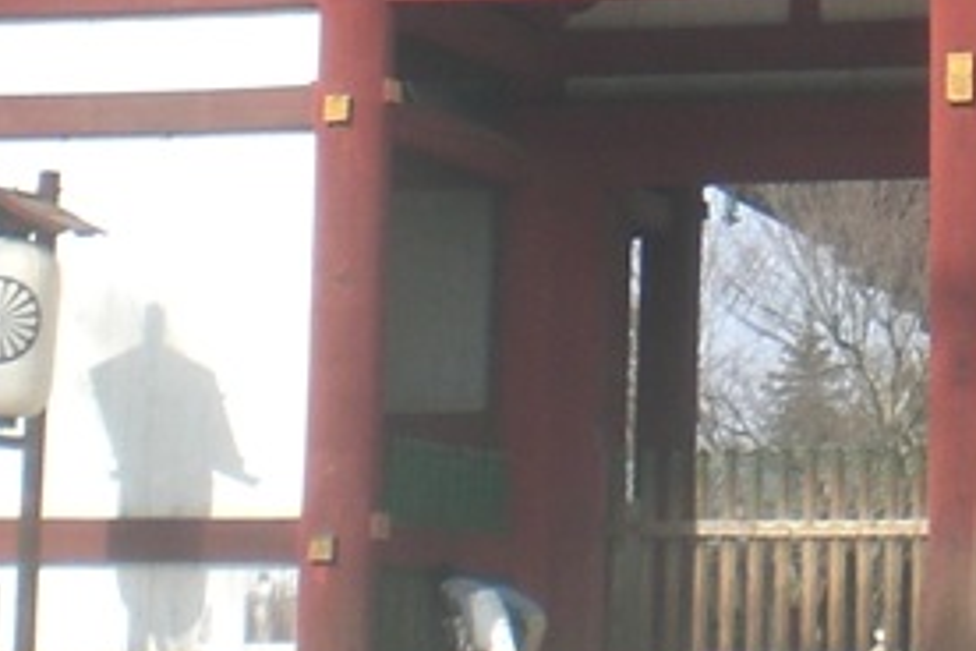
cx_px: 1333
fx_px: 3877
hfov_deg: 13.7
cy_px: -297
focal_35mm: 143
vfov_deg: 9.4
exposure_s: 1/200
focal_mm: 6.3
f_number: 4.4
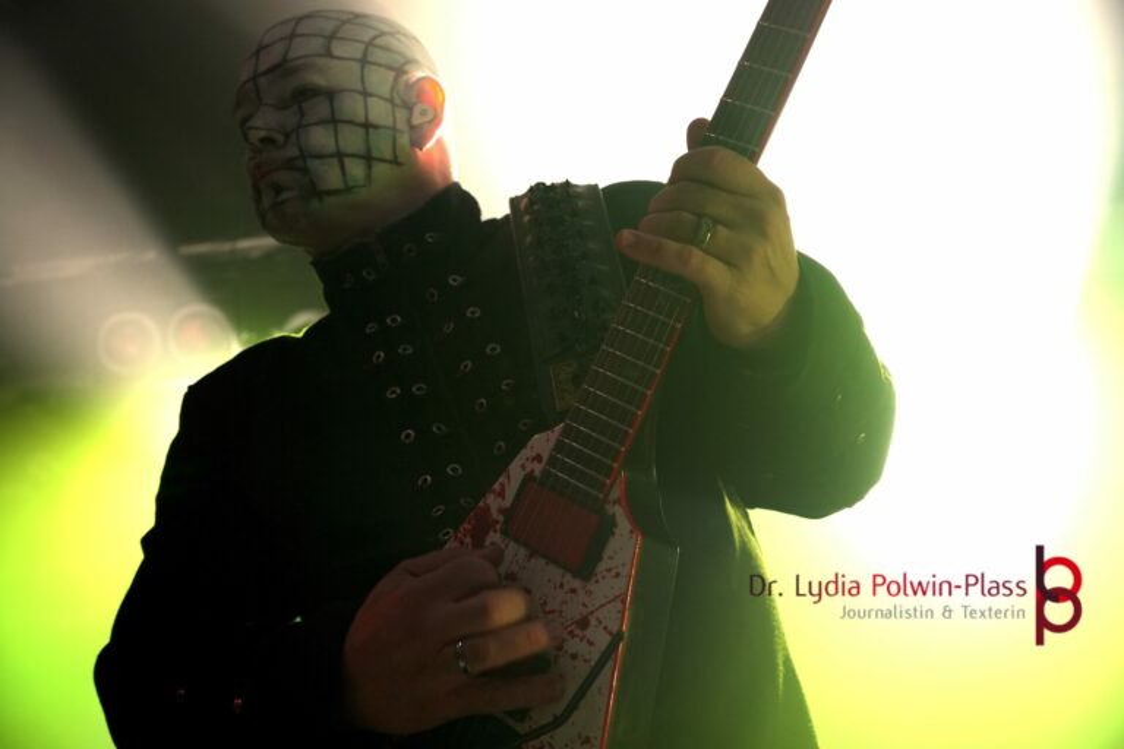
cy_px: 374
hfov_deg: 32.6
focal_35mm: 62
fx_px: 1920
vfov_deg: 22.1
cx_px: 562
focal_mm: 41
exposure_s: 1/80
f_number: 4.5
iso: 640
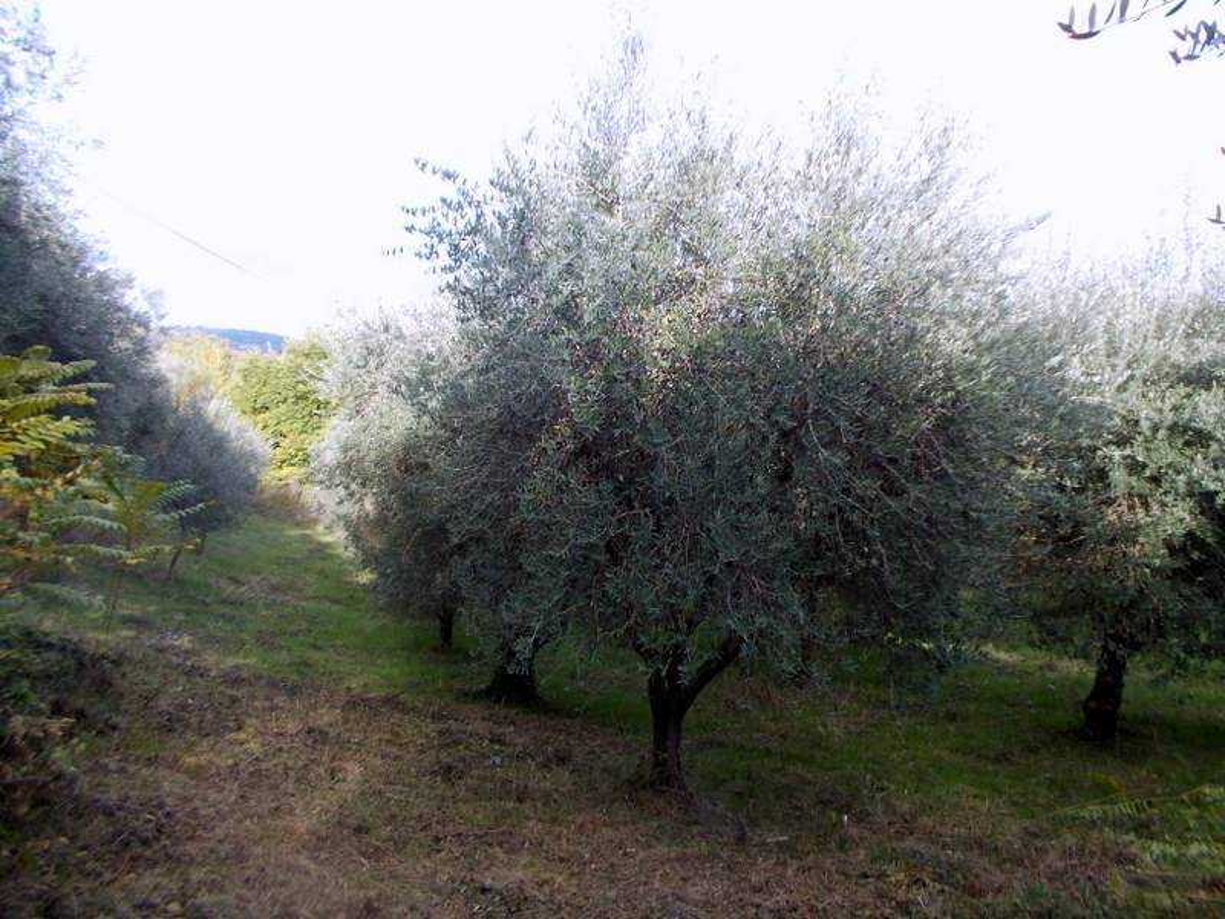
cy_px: 460
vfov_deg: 53.1
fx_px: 920
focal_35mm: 26
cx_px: 612
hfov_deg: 67.3
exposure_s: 1/160
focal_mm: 4.6
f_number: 3.2
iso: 80
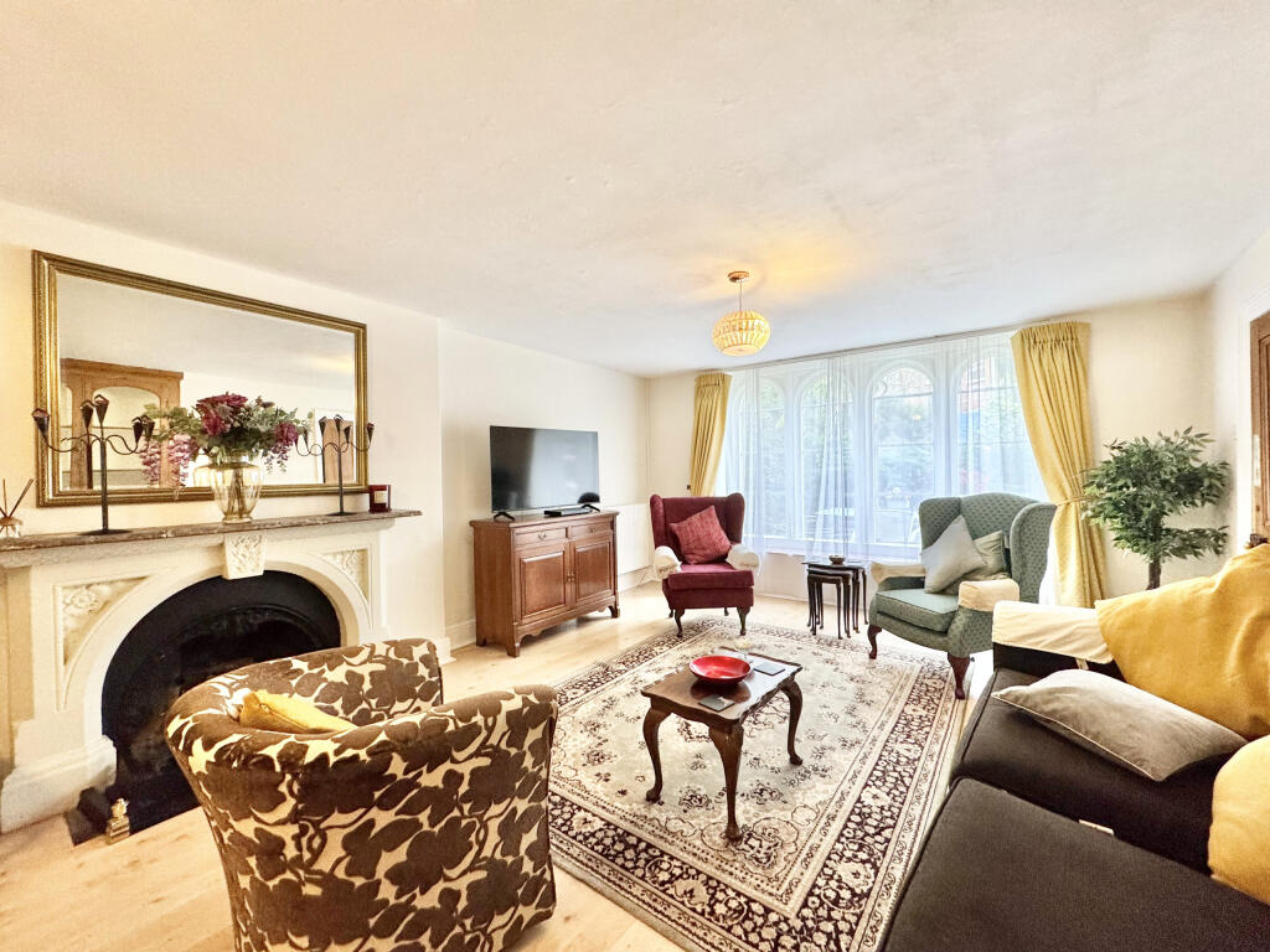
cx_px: 635
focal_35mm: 14
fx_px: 514
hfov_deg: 102.1
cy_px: 476
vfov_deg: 85.7
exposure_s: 1/100
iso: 250
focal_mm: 2.22
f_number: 2.2
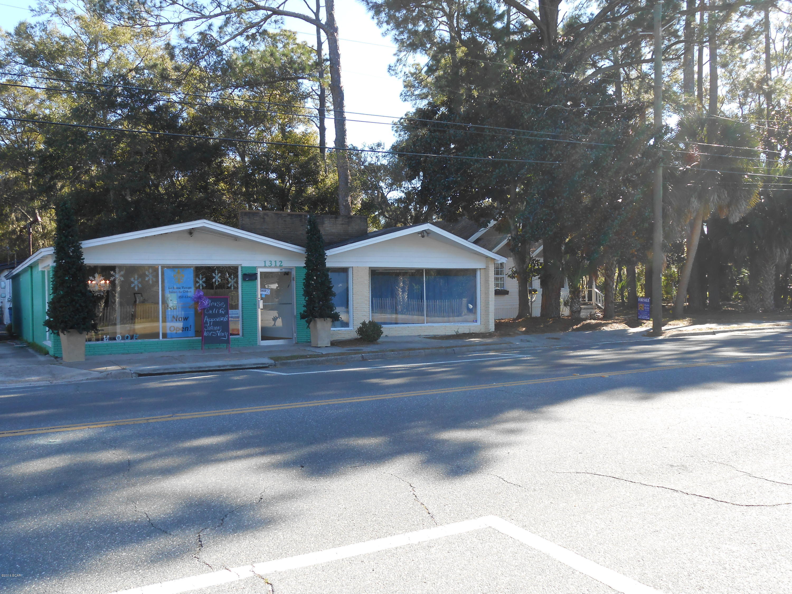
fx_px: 778
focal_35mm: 34
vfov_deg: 41.8
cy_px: 297
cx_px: 396
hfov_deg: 54.0
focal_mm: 6
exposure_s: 1/160
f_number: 3.9
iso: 80
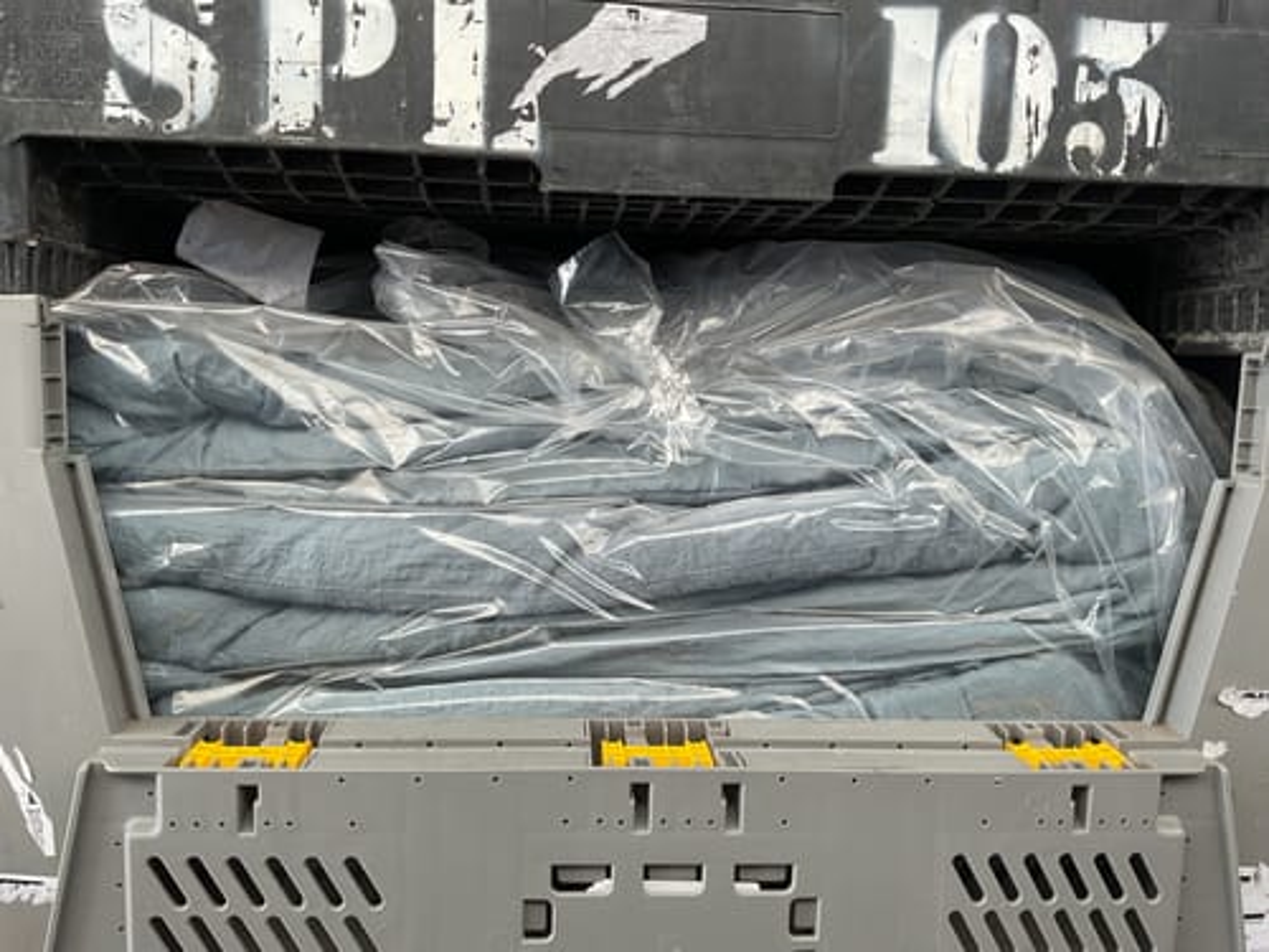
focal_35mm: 29
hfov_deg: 61.7
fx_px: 1063
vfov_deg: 48.2
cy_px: 476
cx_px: 634
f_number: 1.8
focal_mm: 3
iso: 40
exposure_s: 1/50
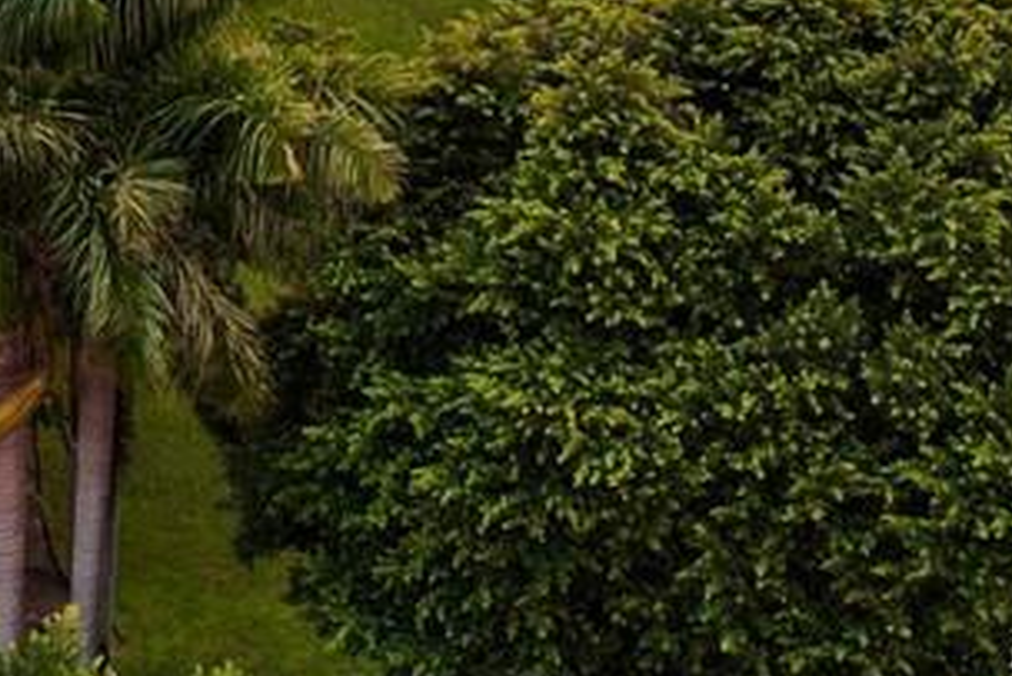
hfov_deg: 12.2
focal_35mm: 148
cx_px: -1025
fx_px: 4162
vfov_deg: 8.8
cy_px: -641
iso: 110
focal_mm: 8.38
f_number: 2.8
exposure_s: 1/60
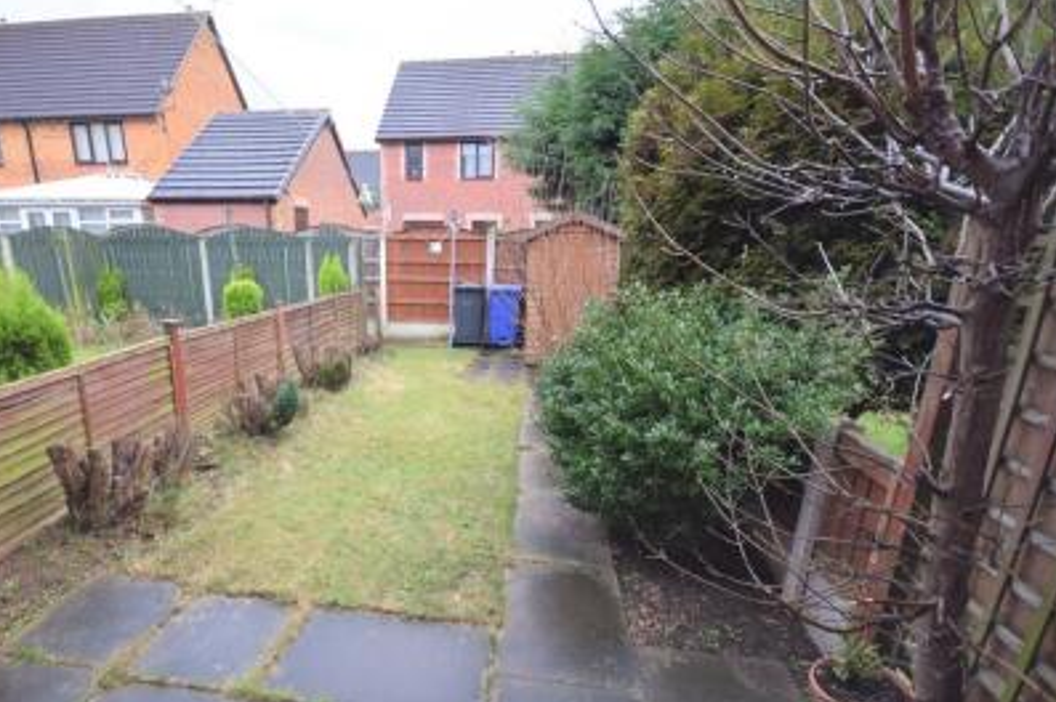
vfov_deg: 66.9
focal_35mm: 18
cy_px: 408
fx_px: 528
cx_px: 442
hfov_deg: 89.3
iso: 400
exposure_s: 1/60
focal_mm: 10
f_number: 4
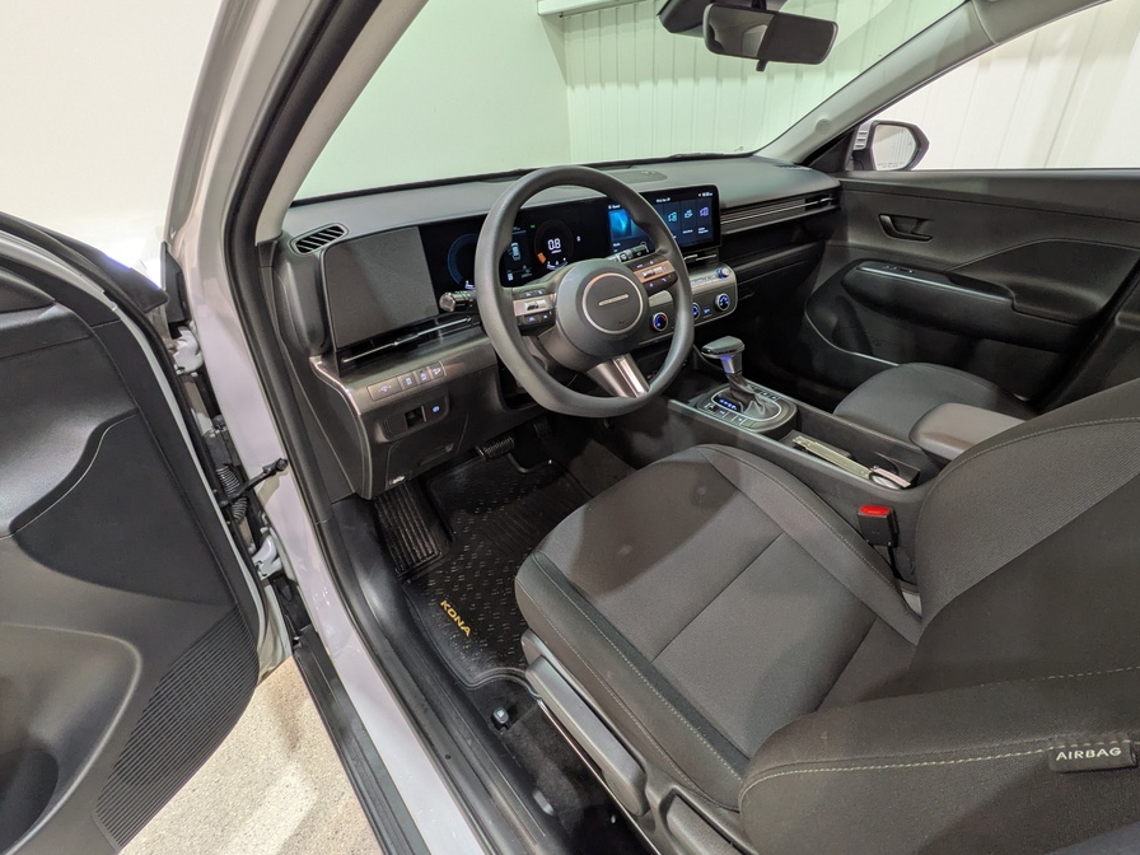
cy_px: 389
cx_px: 626
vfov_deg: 77.9
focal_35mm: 16
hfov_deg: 94.2
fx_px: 527
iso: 55
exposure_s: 1/24
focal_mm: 1.83
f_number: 2.2
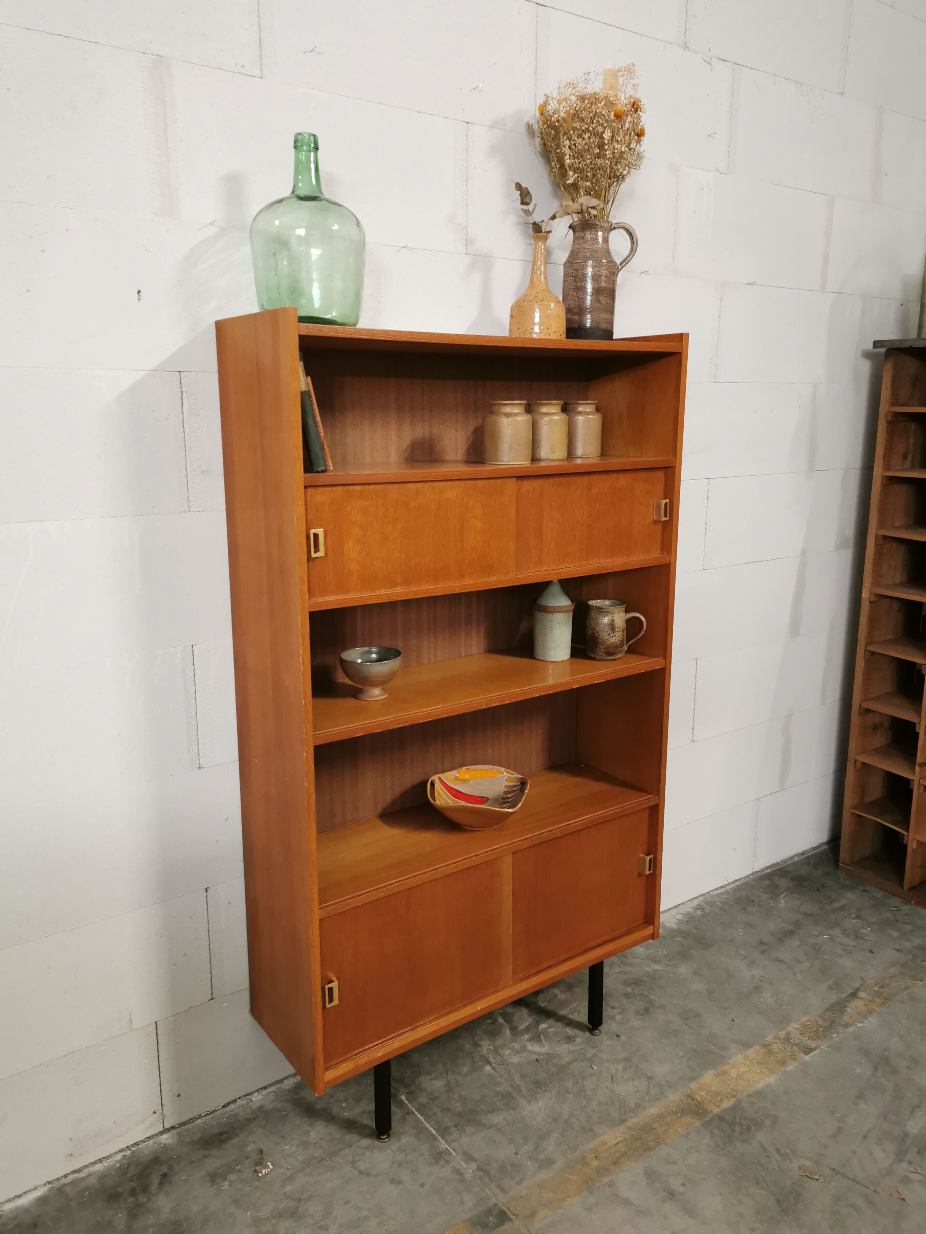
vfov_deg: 65.3
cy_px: 617
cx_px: 463
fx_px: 963
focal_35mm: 27
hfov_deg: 51.4
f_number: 1.8
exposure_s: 1/50
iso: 400
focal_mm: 5.58
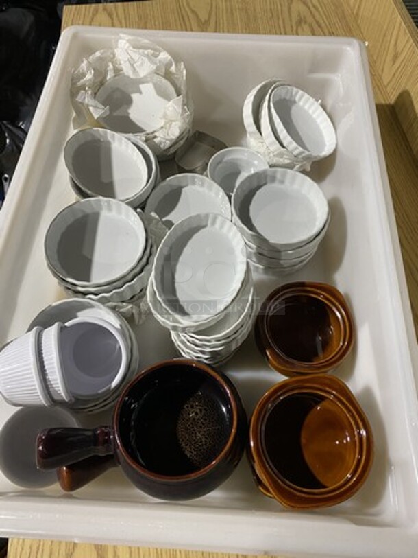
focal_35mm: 26
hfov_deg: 53.1
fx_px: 419
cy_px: 279
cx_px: 209
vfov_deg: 67.3
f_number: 1.8
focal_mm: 4.25
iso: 250
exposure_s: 1/60
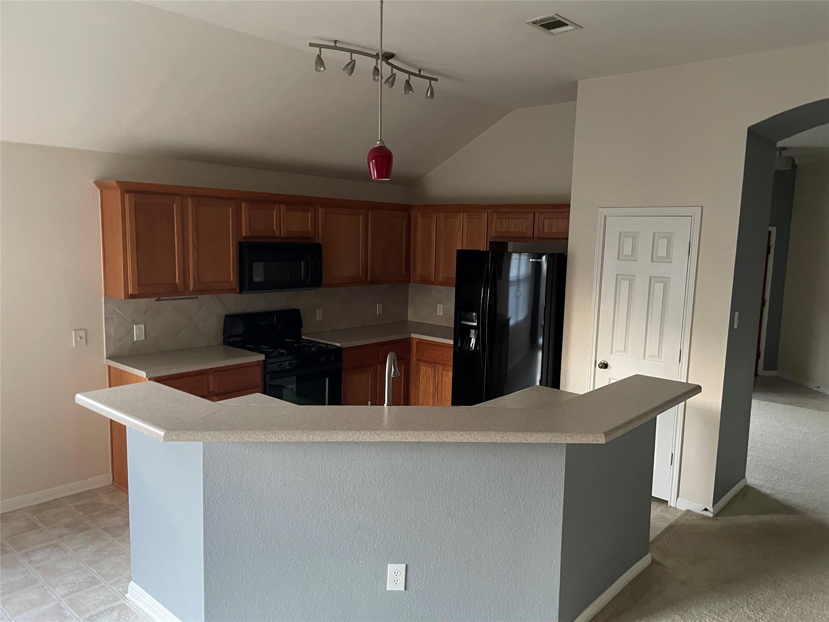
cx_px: 414
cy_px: 311
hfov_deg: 67.3
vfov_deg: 53.1
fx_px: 623
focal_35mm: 26
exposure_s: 1/30
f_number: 1.6
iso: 640
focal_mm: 4.2
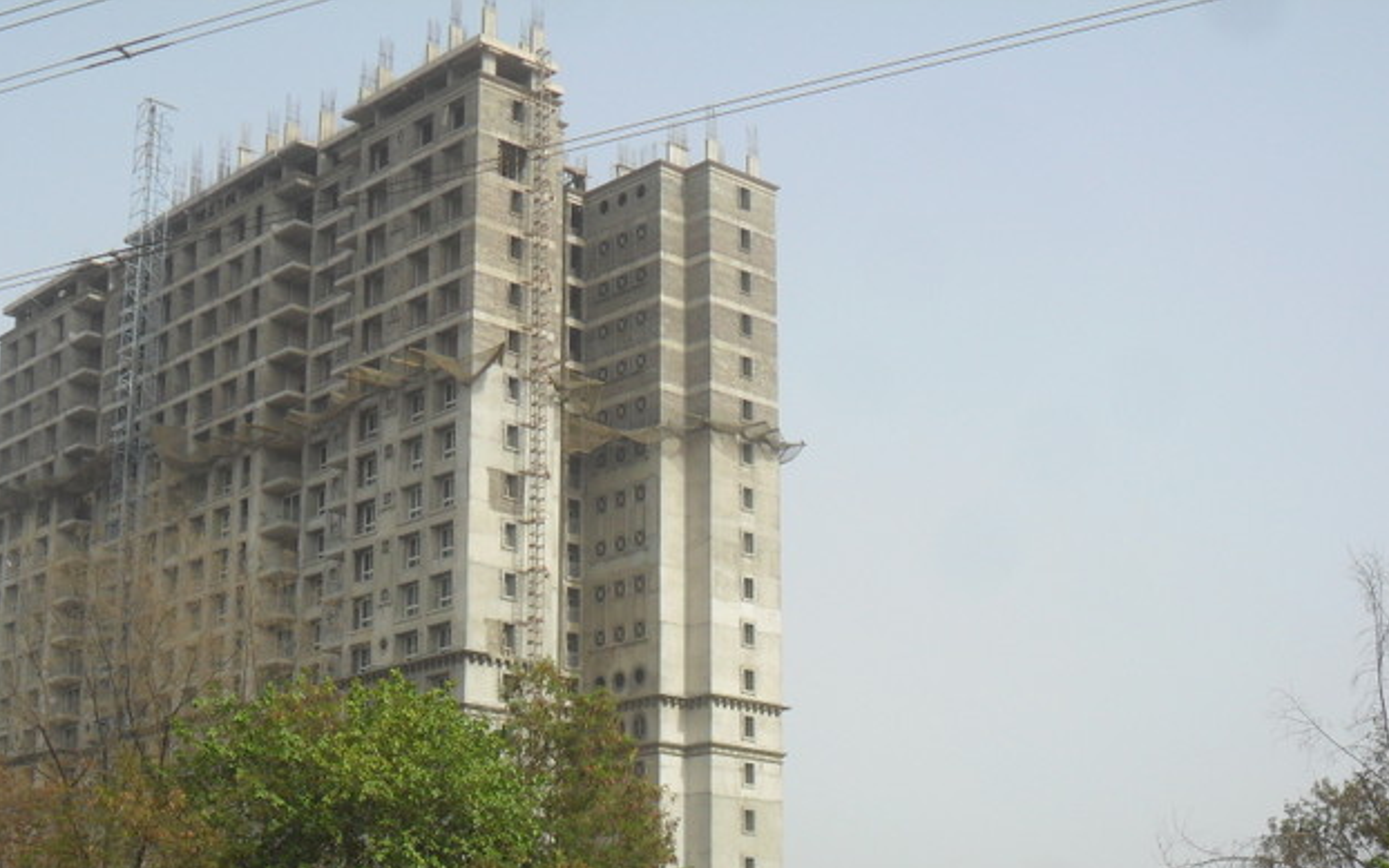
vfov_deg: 21.4
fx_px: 2272
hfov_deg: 33.9
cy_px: 667
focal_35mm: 60
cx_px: 587
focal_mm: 7.8
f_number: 4.5
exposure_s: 1/750
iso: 100
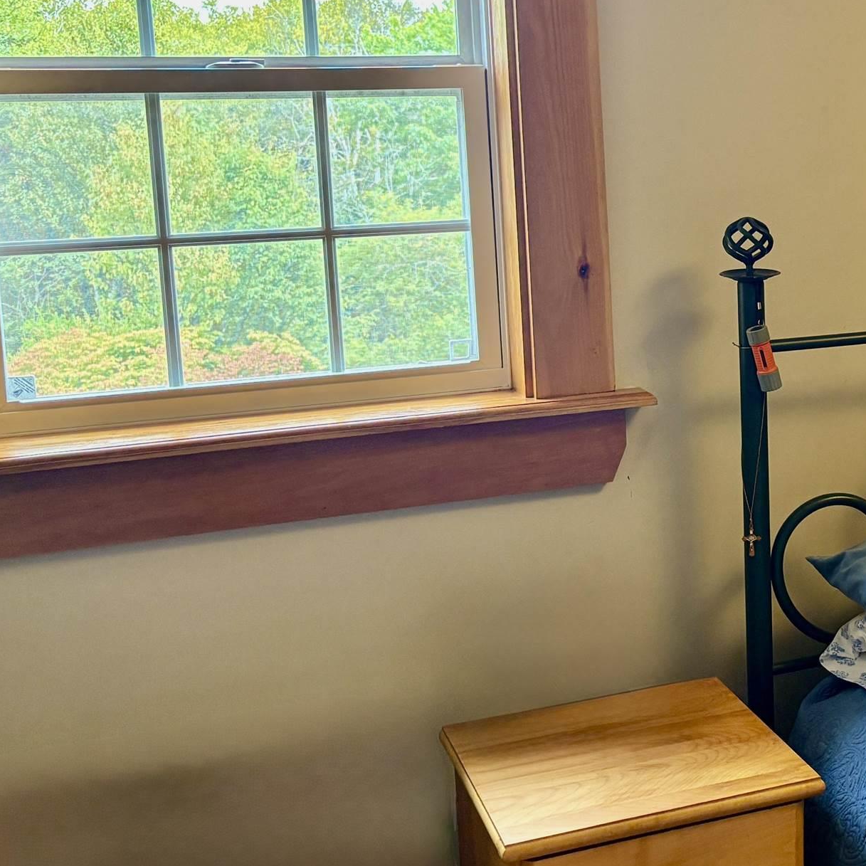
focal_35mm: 58
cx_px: 1034
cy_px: 290
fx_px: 1642
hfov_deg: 26.4
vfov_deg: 29.4
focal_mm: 5.96
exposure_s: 1/60
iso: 125
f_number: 1.6
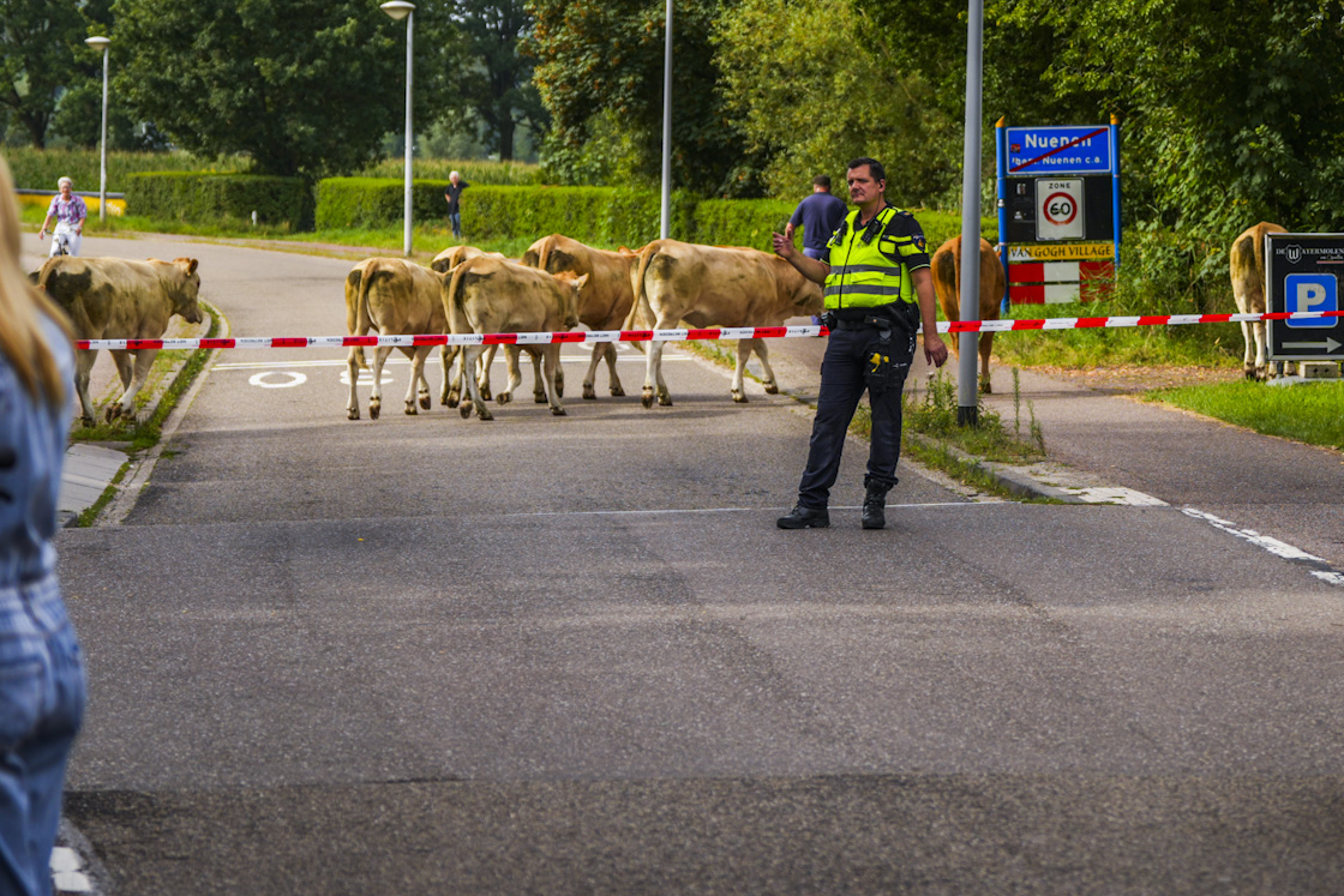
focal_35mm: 120
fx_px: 4480
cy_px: 251
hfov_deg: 17.1
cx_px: 728
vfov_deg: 11.4
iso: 100
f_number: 2.8
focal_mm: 70
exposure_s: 1/1250
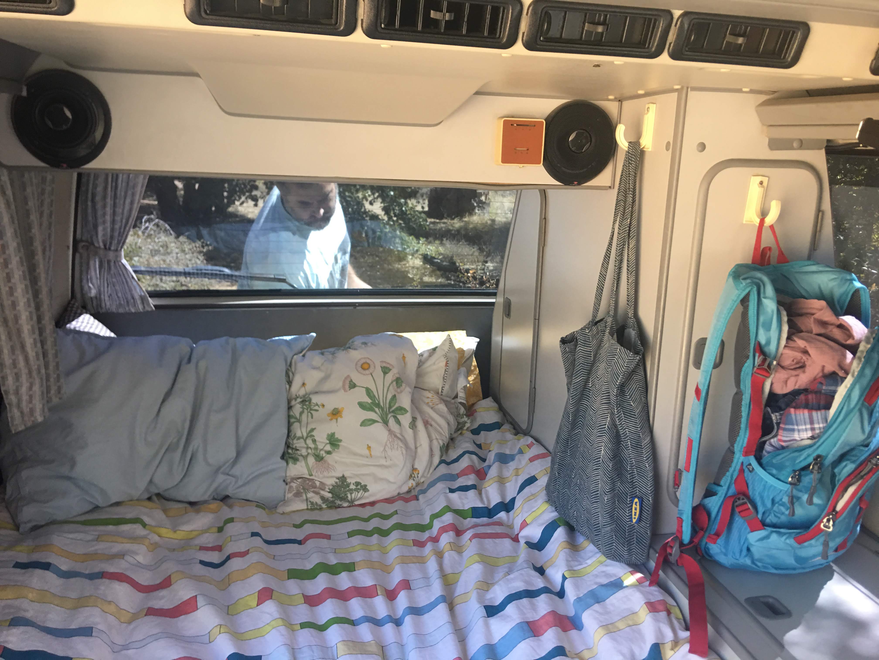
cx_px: 440
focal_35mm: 29
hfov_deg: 61.7
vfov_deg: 48.2
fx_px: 736
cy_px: 330
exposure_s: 1/30
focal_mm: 4.15
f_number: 2.2
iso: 40
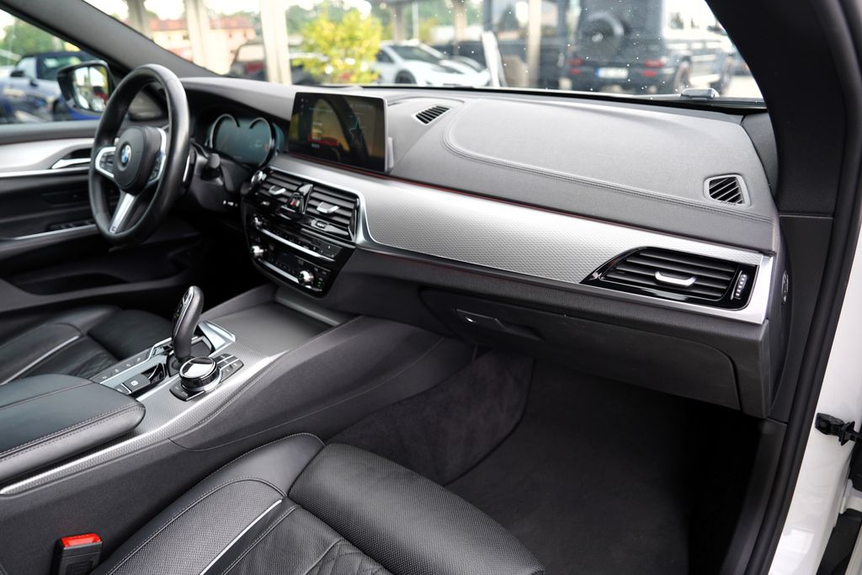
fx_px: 575
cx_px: 431
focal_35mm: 24
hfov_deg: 73.7
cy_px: 288
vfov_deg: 53.1
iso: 100
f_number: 3.2
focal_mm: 24
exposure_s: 1/40
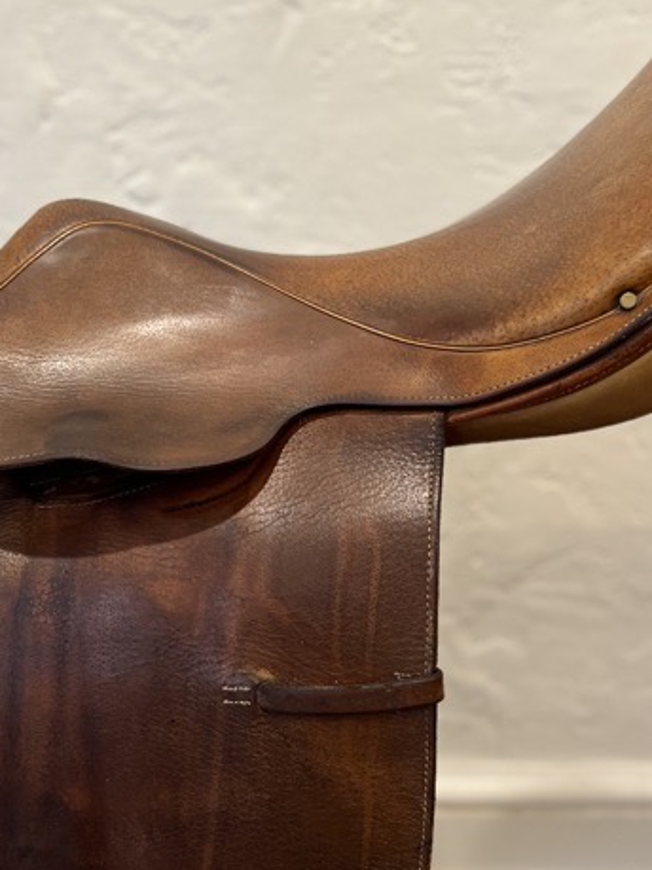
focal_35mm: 51
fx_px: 1281
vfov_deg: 37.5
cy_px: 455
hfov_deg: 28.5
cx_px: 261
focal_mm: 5.7
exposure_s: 1/60
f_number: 1.5
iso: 200
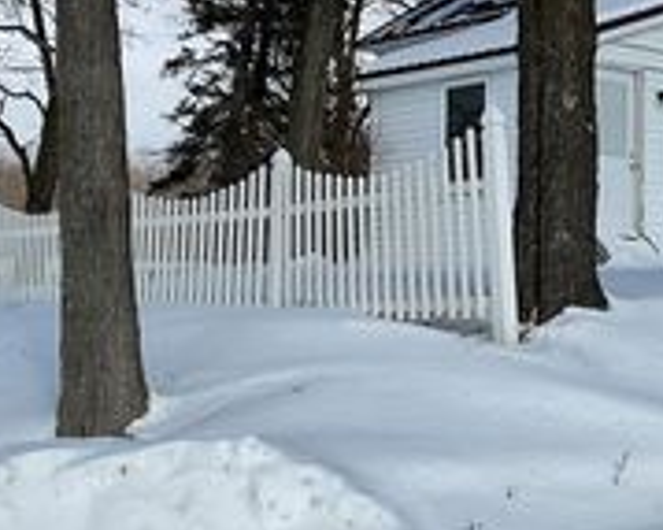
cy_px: 113
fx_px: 1549
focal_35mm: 79
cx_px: 478
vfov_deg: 19.2
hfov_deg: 24.0
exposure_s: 1/4065
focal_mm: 3
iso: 16
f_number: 1.8
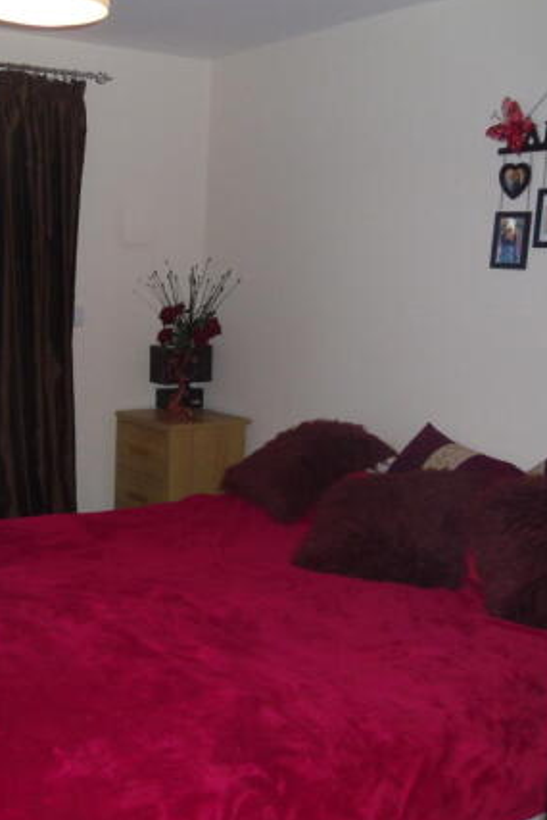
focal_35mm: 44
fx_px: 1002
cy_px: 414
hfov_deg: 28.8
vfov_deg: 44.5
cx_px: 16
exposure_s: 1/45
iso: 200
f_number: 3.3
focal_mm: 5.6
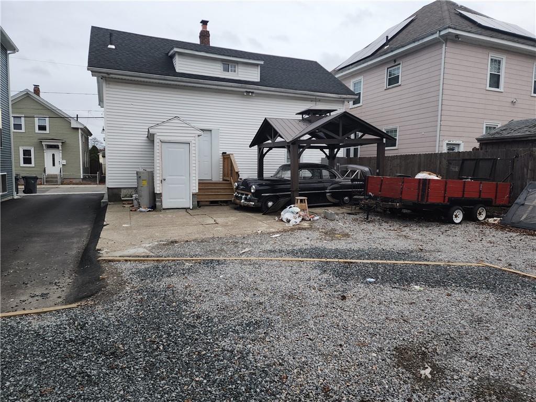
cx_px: 268
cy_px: 201
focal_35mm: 23
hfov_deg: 73.9
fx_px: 356
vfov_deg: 58.9
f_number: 1.8
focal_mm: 6.4
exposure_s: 1/180
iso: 125
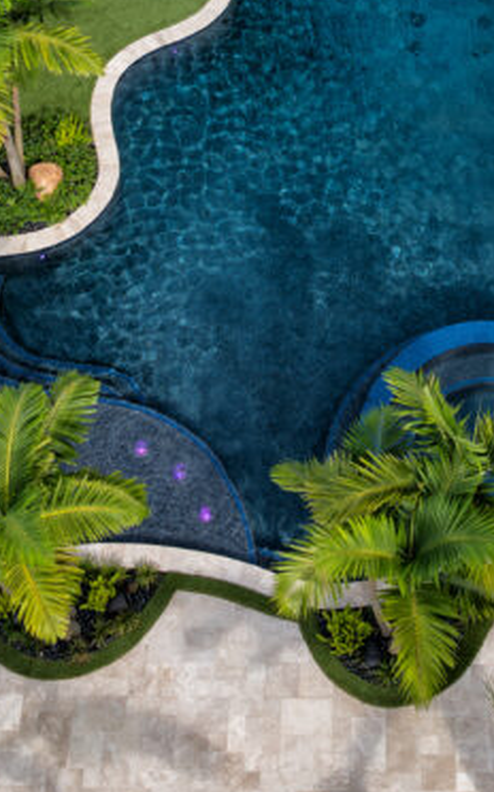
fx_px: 1510
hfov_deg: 18.5
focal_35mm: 70
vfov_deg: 27.7
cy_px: 1
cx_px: 364
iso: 110
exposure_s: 1/800
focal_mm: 12.29
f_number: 2.8
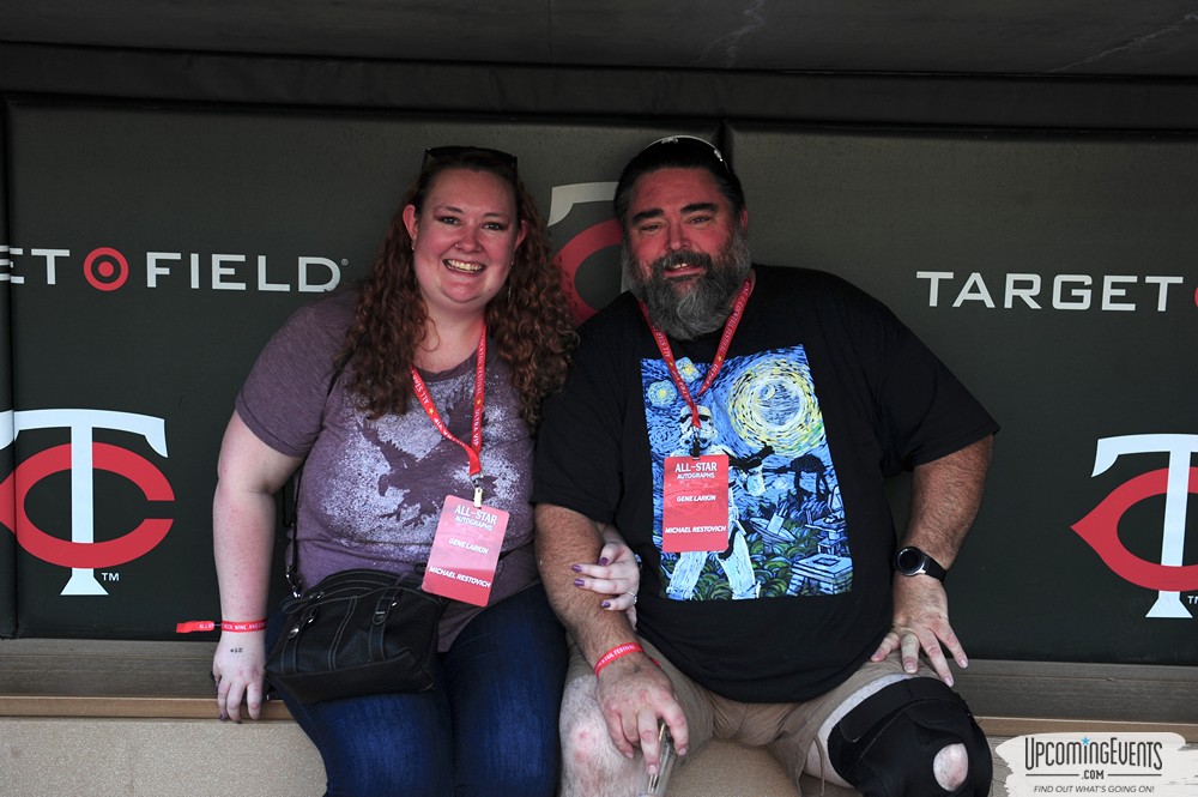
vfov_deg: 24.6
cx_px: 599
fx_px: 1829
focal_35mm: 55
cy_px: 398
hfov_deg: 36.3
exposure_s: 1/250
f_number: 4
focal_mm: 55
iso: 250
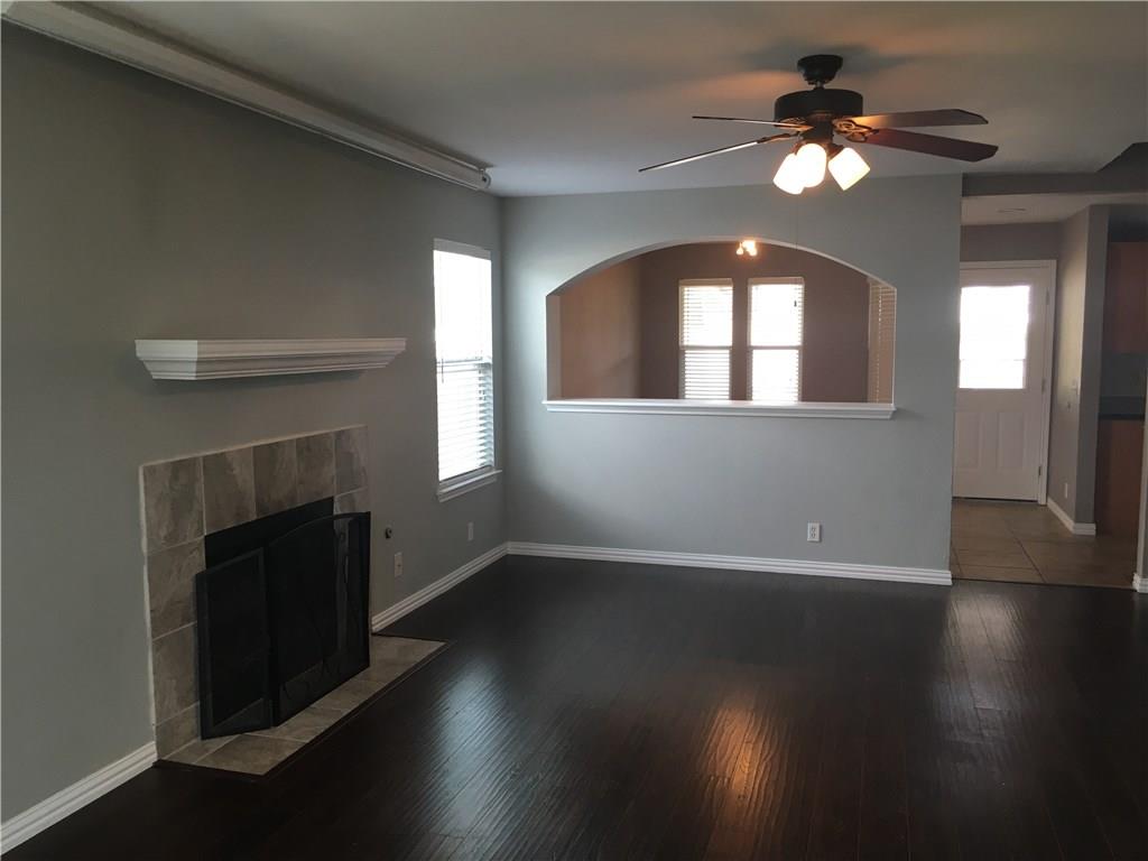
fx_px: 962
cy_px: 430
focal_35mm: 29
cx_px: 574
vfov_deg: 48.2
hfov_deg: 61.7
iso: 50
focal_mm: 4.15
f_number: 2.2
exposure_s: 1/30
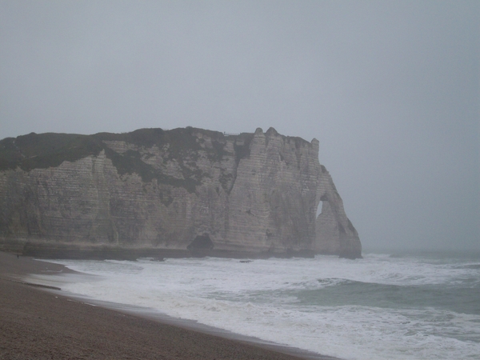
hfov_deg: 25.3
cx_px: 240
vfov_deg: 19.1
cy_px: 180
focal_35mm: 77
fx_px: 1068
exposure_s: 1/249
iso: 80
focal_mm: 12.8
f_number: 4.2
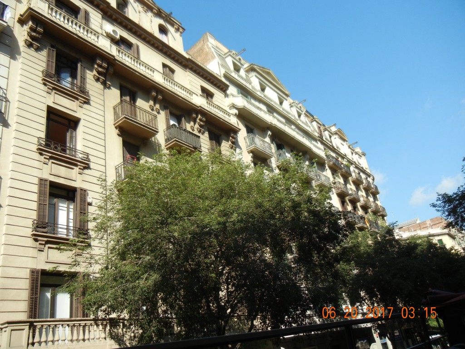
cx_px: 232
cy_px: 174
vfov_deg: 46.8
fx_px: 403
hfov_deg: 60.0
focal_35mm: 30
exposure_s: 1/820
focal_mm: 5.4
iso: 160
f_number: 3.5
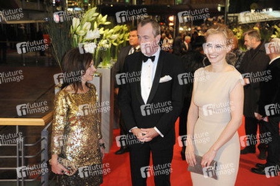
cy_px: 93
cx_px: 140
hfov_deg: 38.2
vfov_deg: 26.0
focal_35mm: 52
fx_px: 404
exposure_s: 1/200
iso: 3200
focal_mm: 52
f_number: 5.6
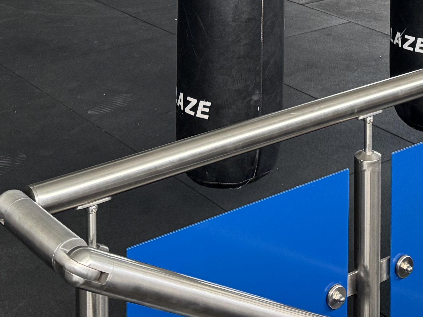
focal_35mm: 78
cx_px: 257
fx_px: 953
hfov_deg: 25.0
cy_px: -183
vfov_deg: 16.8
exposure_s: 1/121
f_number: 1.78
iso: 200
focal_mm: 6.76
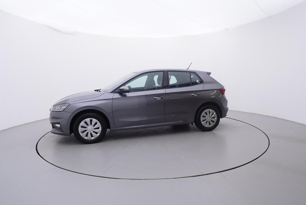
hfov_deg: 77.3
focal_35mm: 22
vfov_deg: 56.2
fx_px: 191
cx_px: 153
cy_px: 102
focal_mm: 15
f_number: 5
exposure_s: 1/80
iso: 200
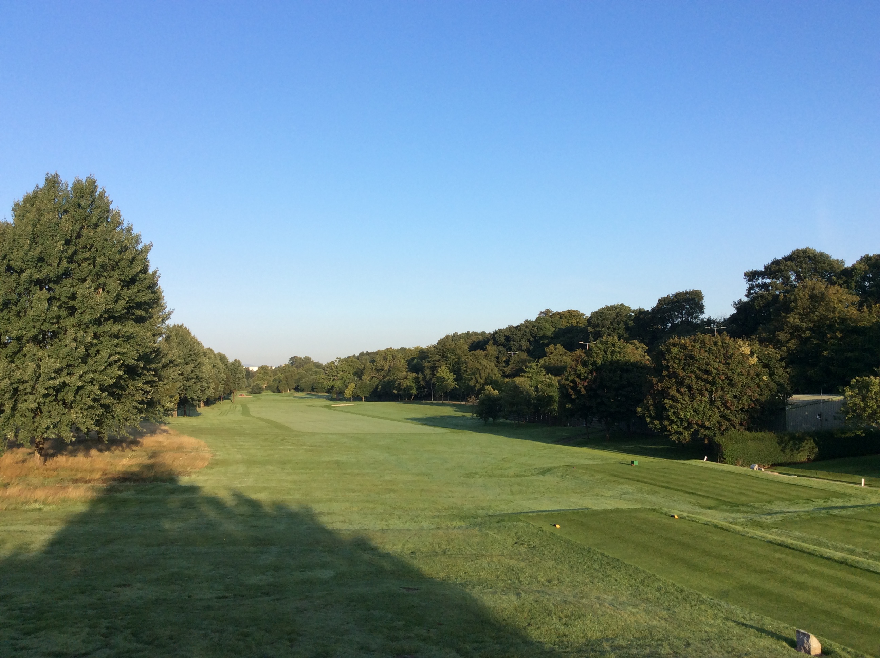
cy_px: 329
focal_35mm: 32
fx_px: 812
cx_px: 440
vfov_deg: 44.1
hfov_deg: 56.9
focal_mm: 3.3
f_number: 2.4
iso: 32
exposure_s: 1/665
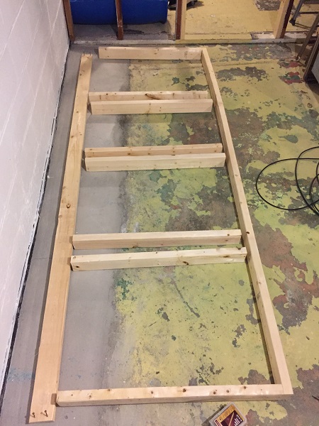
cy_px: 213
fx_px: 356
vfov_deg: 61.7
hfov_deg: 48.2
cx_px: 160
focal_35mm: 29
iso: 250
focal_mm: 4.15
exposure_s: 1/15
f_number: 2.2
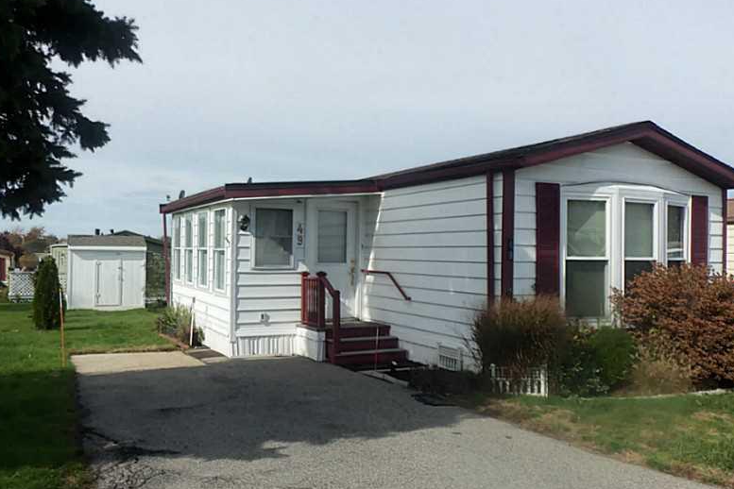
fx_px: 612
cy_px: 254
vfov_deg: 43.6
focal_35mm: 30
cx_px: 369
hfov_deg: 61.9
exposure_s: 1/160
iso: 64
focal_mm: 5.1
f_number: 8.6
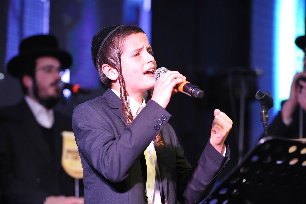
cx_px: 153
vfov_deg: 9.4
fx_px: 1231
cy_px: 102
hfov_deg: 14.2
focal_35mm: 145
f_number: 3.5
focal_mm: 145
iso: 1250
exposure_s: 1/320
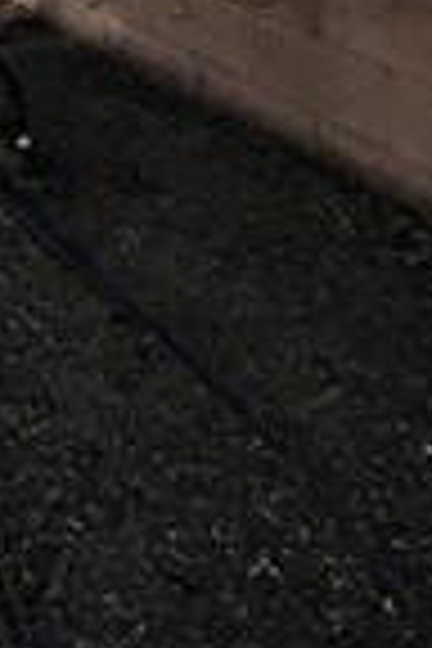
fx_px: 1080
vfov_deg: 23.5
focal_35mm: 60
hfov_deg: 12.7
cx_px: -760
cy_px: -418
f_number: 1.8
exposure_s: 1/1193
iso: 32
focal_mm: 1.57
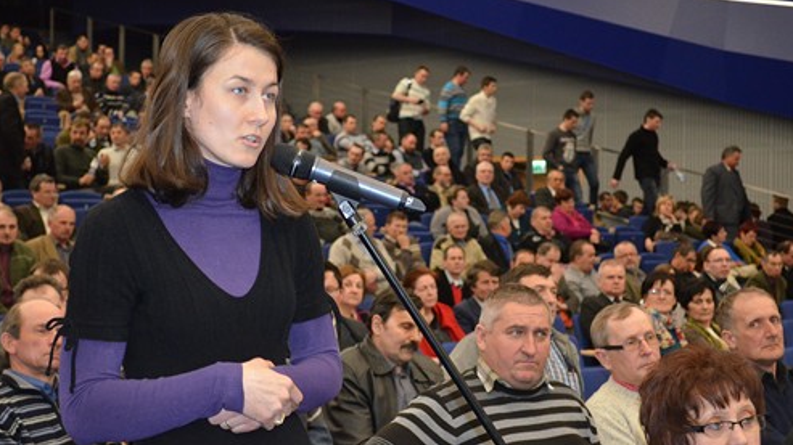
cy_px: 235
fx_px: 1472
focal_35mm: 70
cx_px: 401
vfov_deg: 17.2
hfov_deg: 30.2
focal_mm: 44
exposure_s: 1/60
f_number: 5.3
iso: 3200
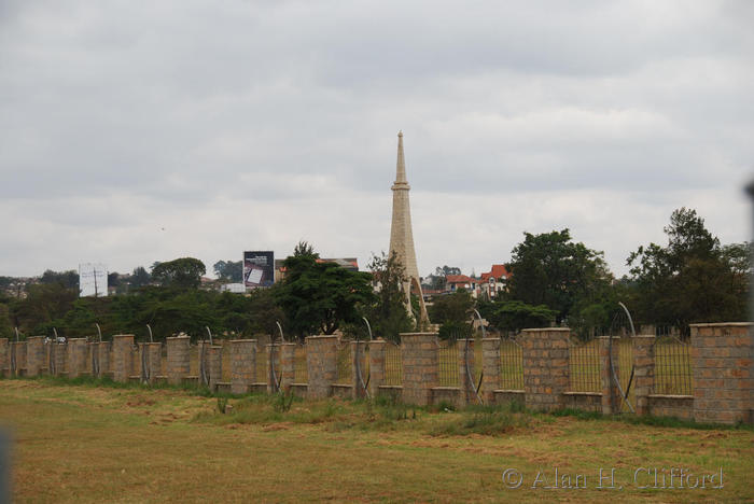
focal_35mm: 105
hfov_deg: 19.4
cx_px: 377
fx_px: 2201
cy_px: 252
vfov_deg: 13.1
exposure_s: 1/500
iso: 100
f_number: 5.6
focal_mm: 70
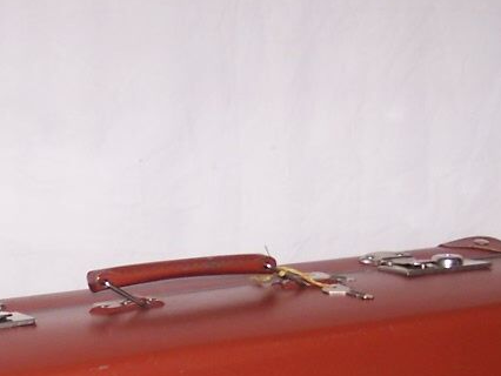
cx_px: 179
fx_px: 1549
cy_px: 442
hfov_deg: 18.3
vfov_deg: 13.5
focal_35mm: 107
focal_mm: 6.3
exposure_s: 1/60
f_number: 2.8
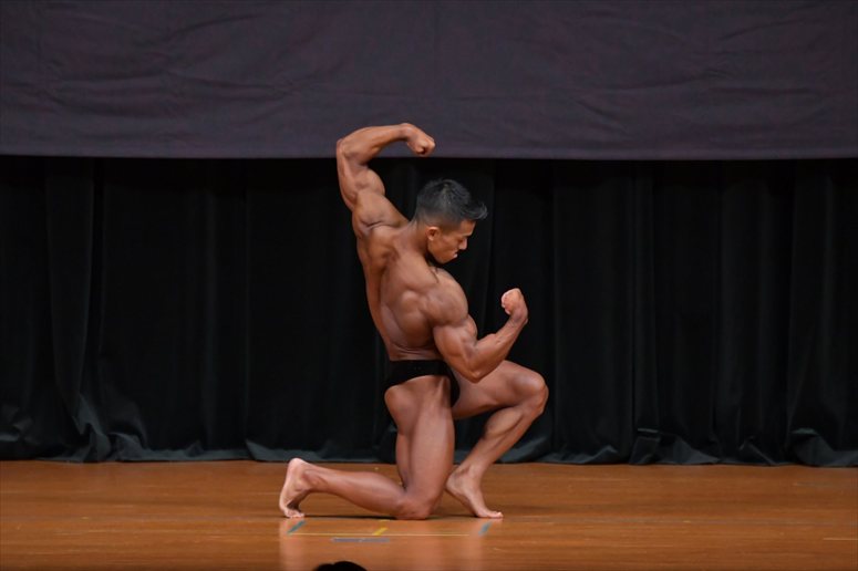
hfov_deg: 6.9
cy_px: 286
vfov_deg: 4.6
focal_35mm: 300
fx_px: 7147
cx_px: 429
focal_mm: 200
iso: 4000
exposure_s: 1/400
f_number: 5.6
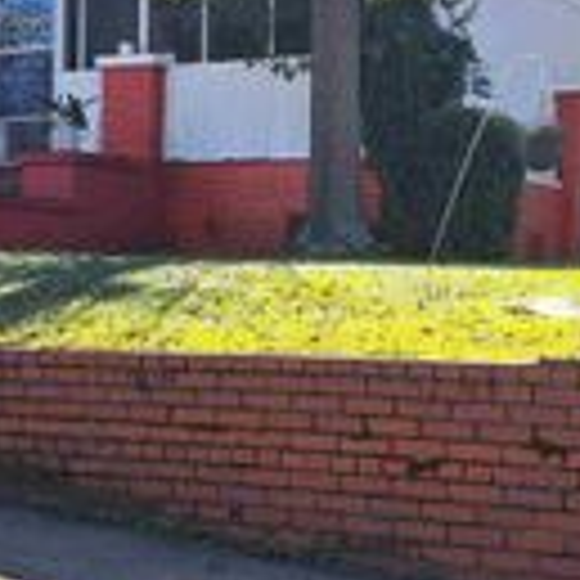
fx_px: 1554
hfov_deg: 21.1
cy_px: 250
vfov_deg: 21.1
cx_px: 319
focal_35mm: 82
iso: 50
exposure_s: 1/512
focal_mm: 5.23
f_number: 1.8
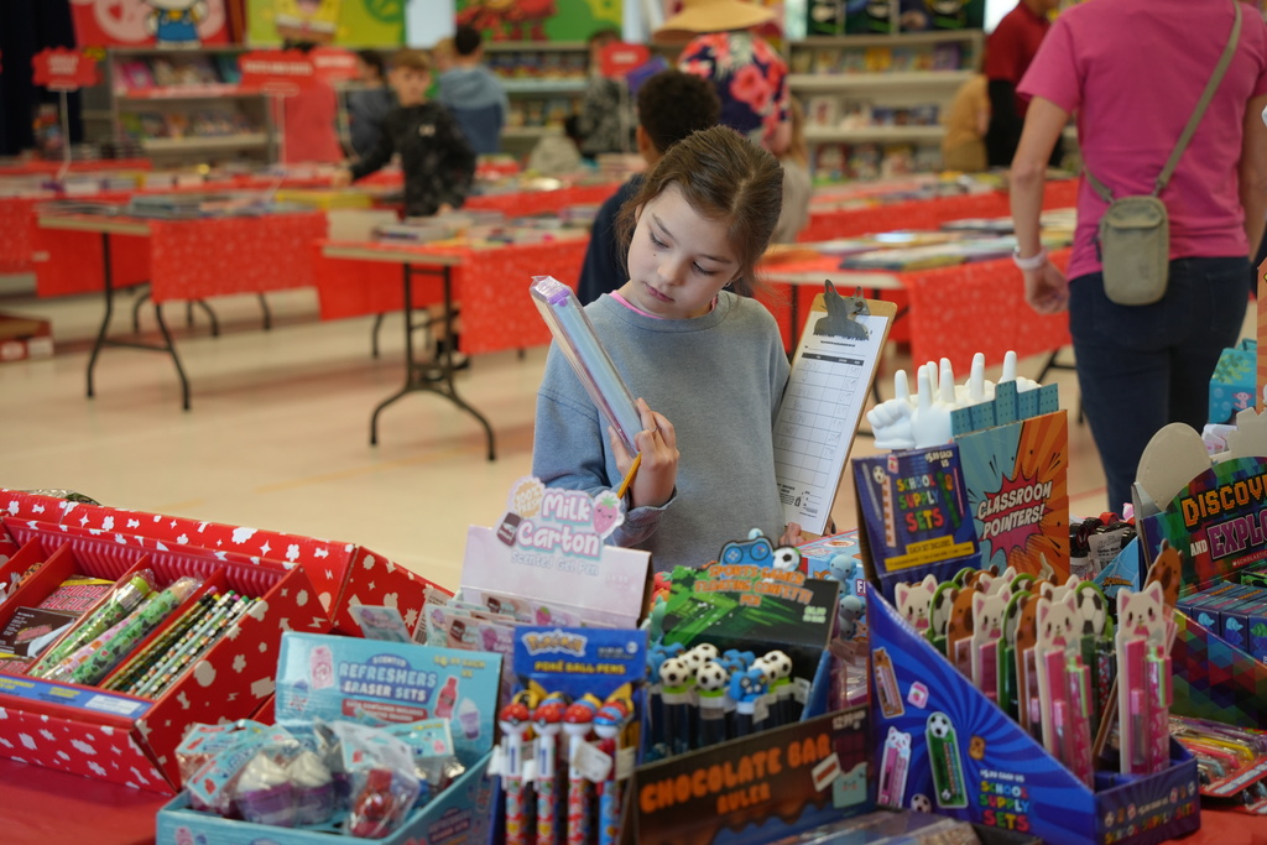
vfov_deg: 19.7
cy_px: 422
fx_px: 2429
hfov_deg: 29.2
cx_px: 634
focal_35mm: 69
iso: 1000
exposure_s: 1/160
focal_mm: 69
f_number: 4
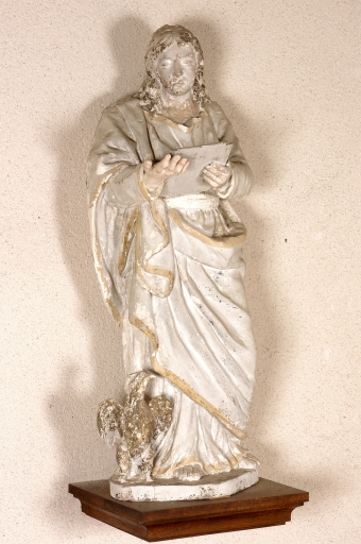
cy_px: 272
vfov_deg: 22.6
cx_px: 180
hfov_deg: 15.1
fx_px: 1357
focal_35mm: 90
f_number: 20
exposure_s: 1/30
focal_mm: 60
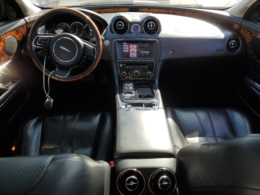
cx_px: 130
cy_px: 98
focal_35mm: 26
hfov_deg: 67.3
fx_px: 195
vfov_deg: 53.1
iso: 50
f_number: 1.5
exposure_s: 1/400
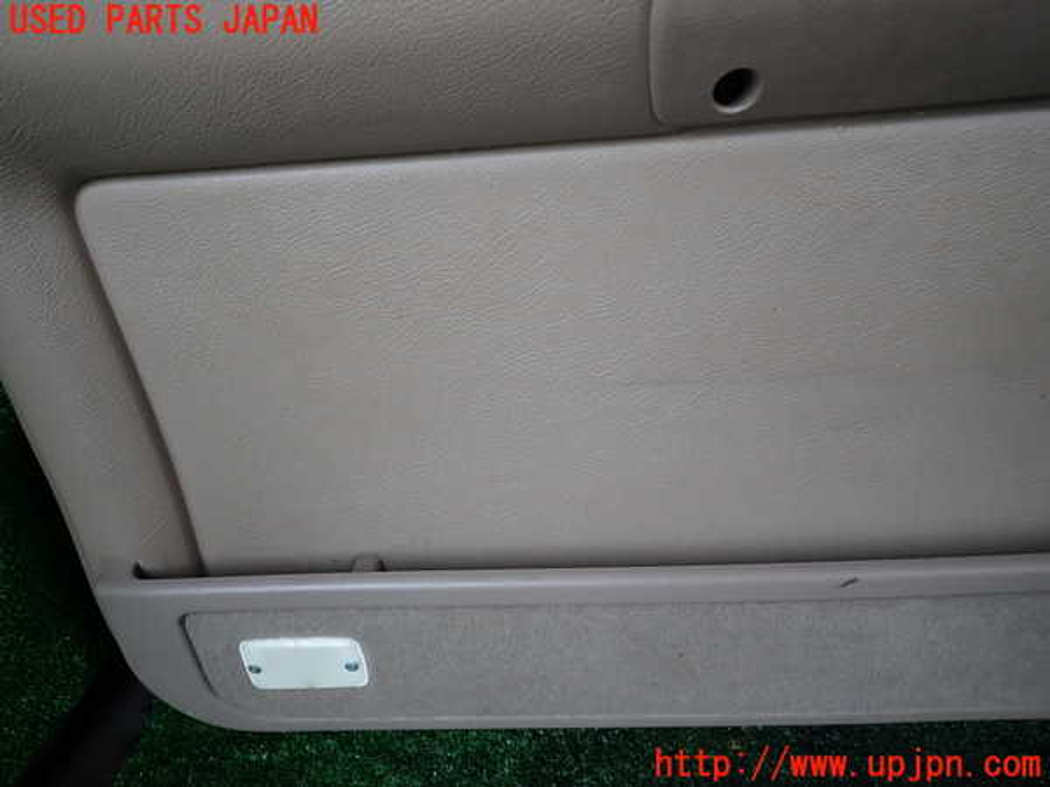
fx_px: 758
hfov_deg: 69.4
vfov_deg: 54.9
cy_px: 394
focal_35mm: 25
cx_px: 525
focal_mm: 4.5
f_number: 2
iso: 100
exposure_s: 1/100
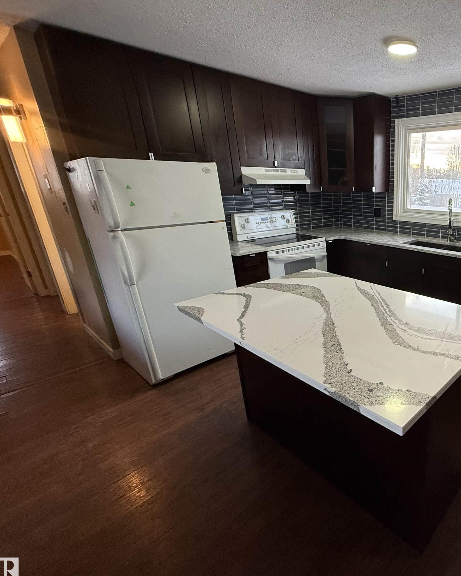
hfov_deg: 62.4
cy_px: 293
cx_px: 393
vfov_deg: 83.3
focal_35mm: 19
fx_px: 324
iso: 250
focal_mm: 2.22
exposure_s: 1/120
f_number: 2.2
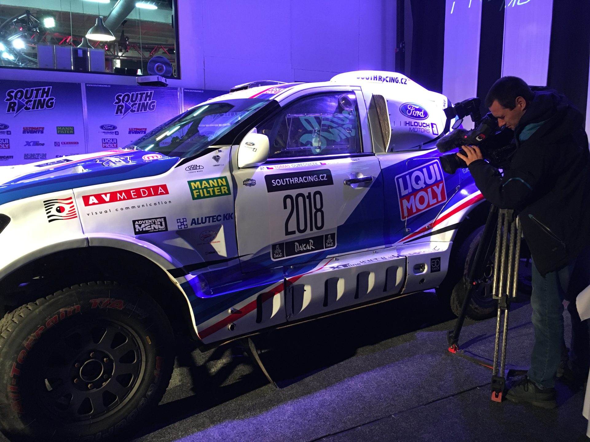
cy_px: 221
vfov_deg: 48.2
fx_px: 494
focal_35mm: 29
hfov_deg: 61.7
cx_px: 295
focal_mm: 4.15
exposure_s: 1/33
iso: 200
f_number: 2.2
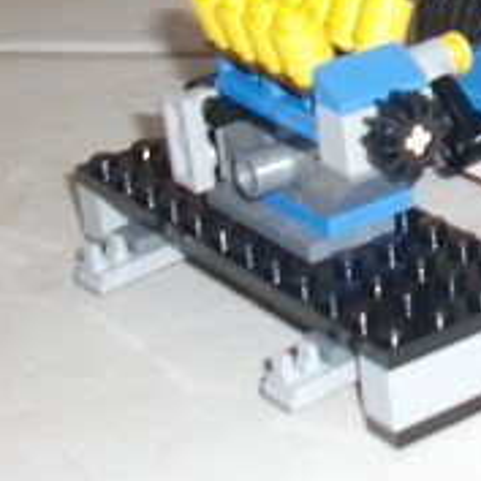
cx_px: 845
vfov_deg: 11.9
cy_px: -90
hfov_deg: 11.3
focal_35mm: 144
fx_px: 2264
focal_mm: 6.3
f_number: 2.8
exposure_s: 1/30
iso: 400
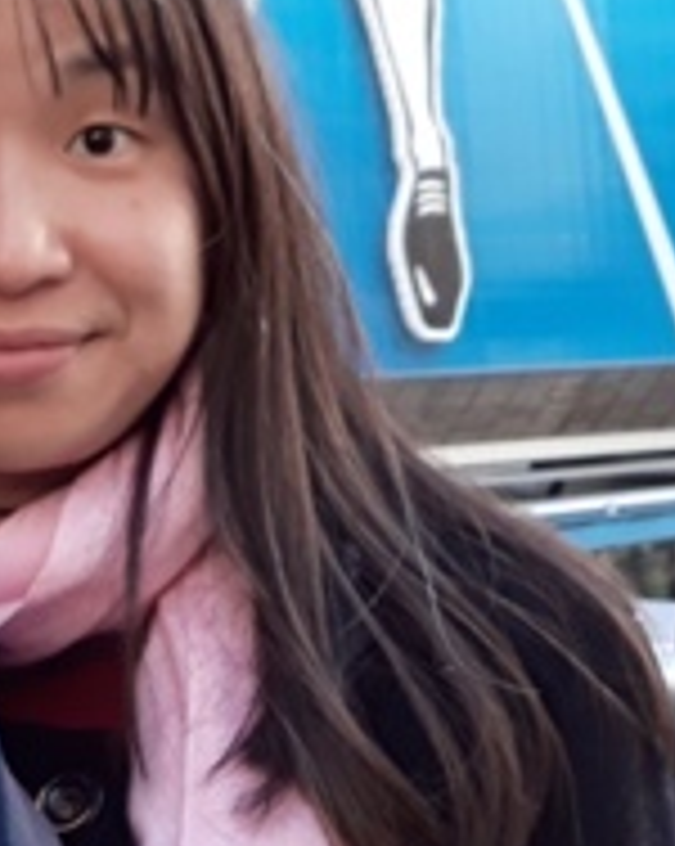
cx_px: -27
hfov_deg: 16.1
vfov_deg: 19.7
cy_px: -90
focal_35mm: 93
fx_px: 2326
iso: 64
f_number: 1.9
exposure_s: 1/120
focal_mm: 3.34
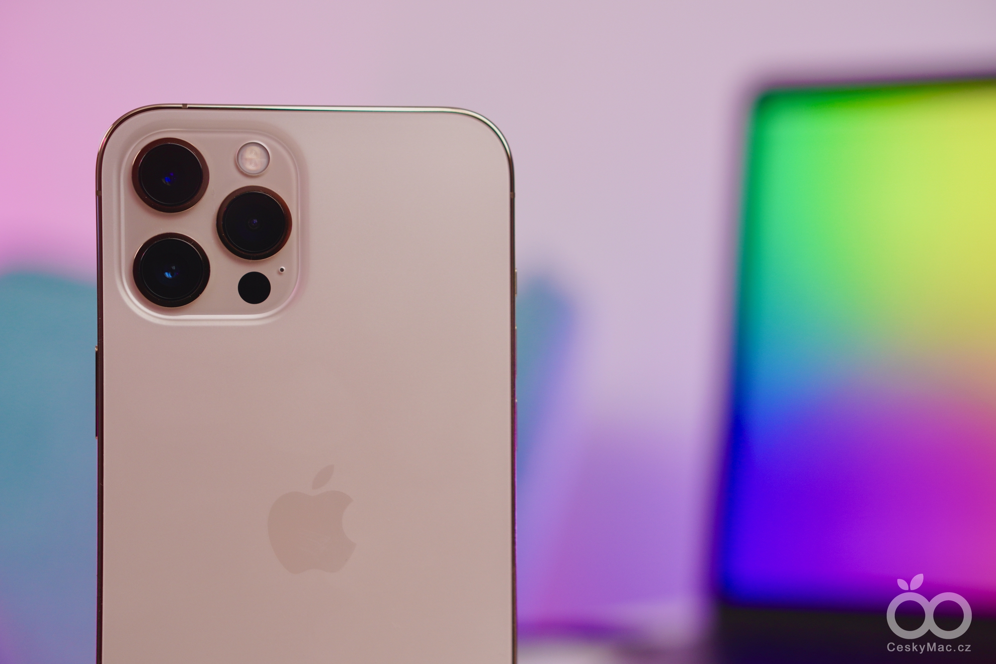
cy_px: 332
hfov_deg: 27.0
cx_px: 498
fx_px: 2075
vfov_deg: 18.2
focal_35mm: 75
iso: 200
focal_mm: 50
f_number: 2.5
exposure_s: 1/40
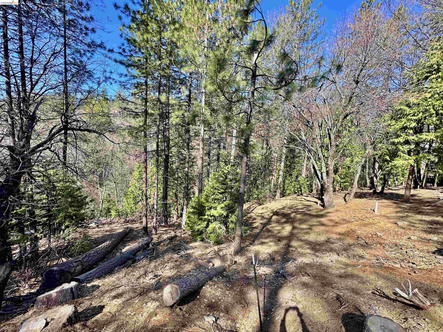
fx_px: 179
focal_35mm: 14
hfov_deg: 102.1
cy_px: 166
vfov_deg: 85.7
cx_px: 222
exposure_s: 1/396
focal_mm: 2.22
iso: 40
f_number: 2.2
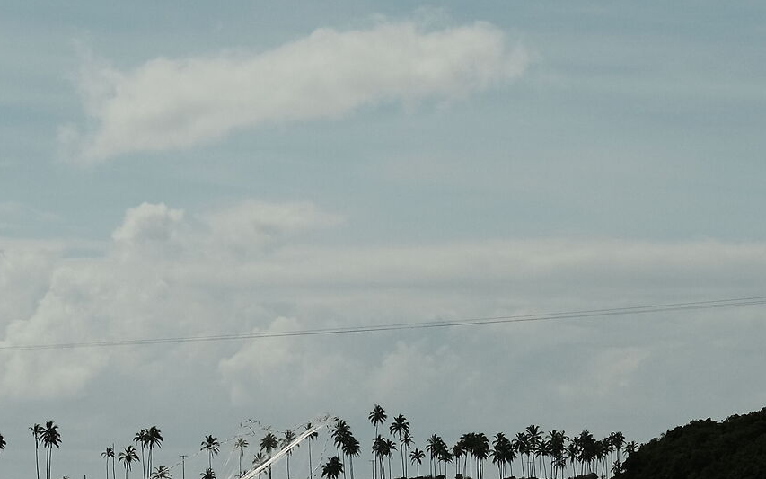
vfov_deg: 6.1
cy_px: 510
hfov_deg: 9.7
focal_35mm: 215
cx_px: 149
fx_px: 4488
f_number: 8
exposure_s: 1/4000
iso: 500
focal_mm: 50
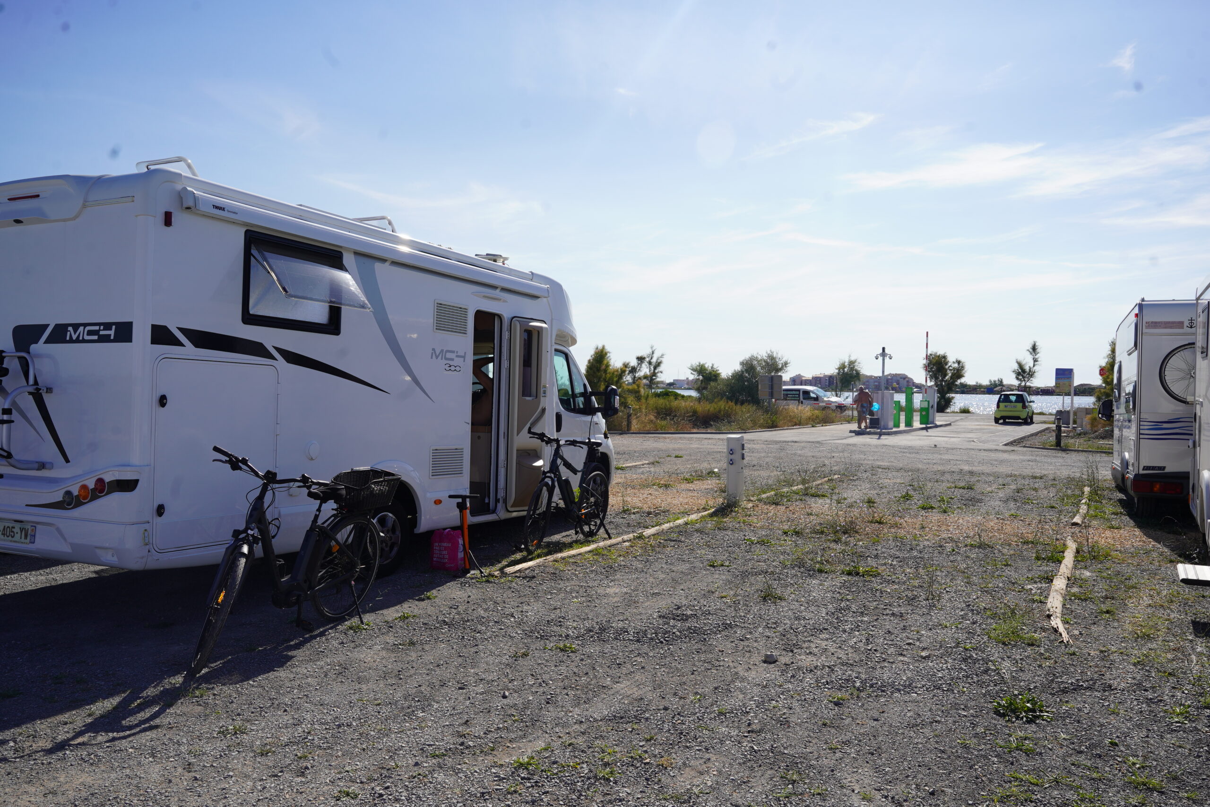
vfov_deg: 44.8
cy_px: 404
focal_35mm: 29
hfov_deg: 63.5
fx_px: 978
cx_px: 605
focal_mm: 29.1
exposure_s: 1/250
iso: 100
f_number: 10
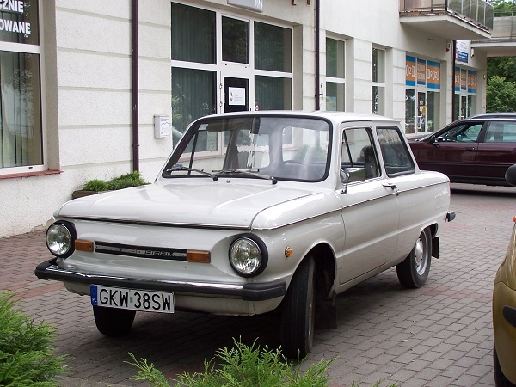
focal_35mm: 59
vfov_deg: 24.8
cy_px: 194
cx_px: 258
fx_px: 879
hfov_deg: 32.7
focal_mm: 9.8
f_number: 3.2
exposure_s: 1/125
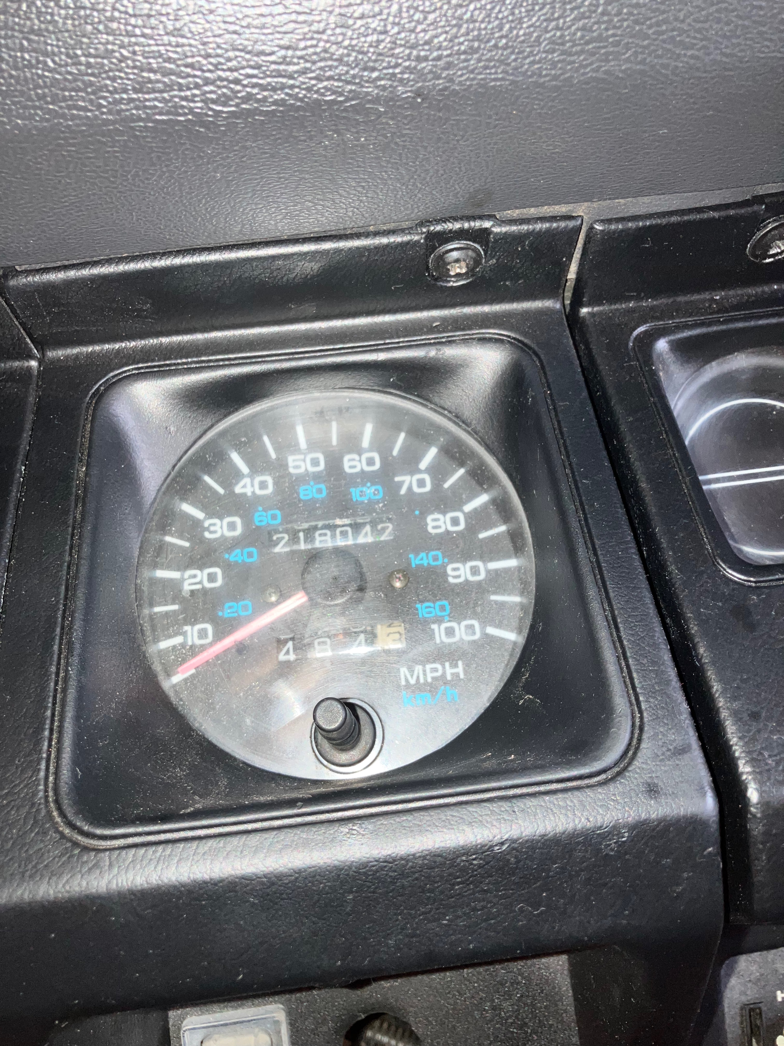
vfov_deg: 63.4
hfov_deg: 49.7
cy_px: 523
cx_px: 392
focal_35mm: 28
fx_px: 846
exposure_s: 1/4
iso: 32
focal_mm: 3.99
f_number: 1.8
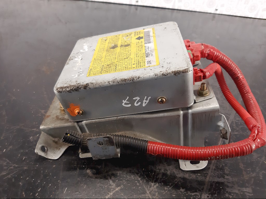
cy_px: 100
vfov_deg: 51.4
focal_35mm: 27
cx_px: 133
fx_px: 207
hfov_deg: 65.3
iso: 200
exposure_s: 1/50
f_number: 1.7
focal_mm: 3.93
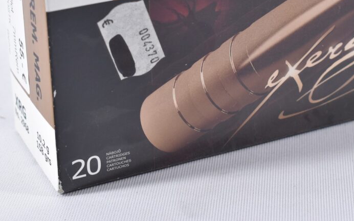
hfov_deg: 19.6
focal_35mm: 106
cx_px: 241
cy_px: 20
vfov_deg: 12.3
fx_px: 1023
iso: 640
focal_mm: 40
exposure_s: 1/50
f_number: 5
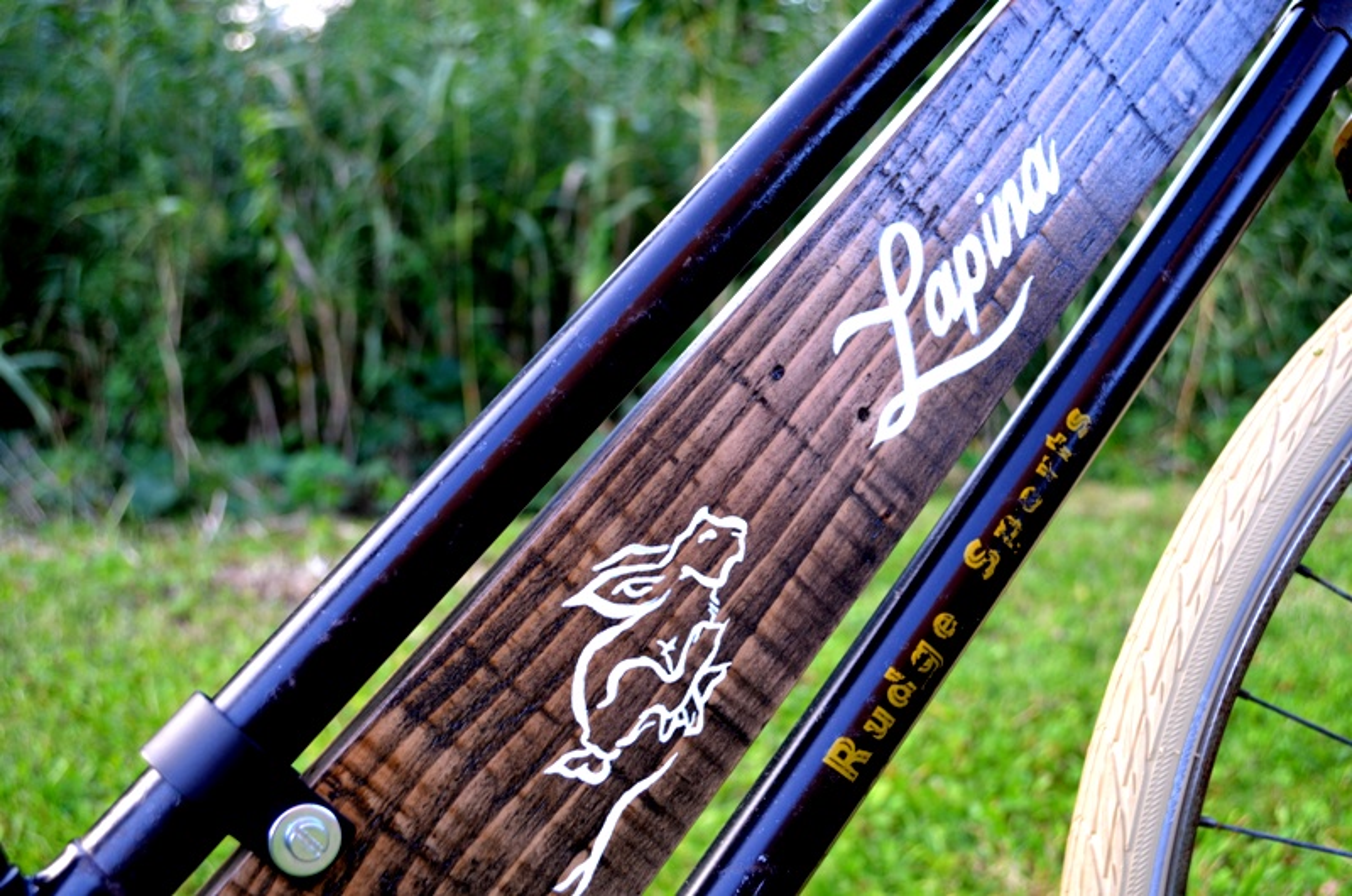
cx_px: 676
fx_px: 1462
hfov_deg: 49.6
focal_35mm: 39
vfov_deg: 34.1
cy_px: 448
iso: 500
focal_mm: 26
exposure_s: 1/60
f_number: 4.2
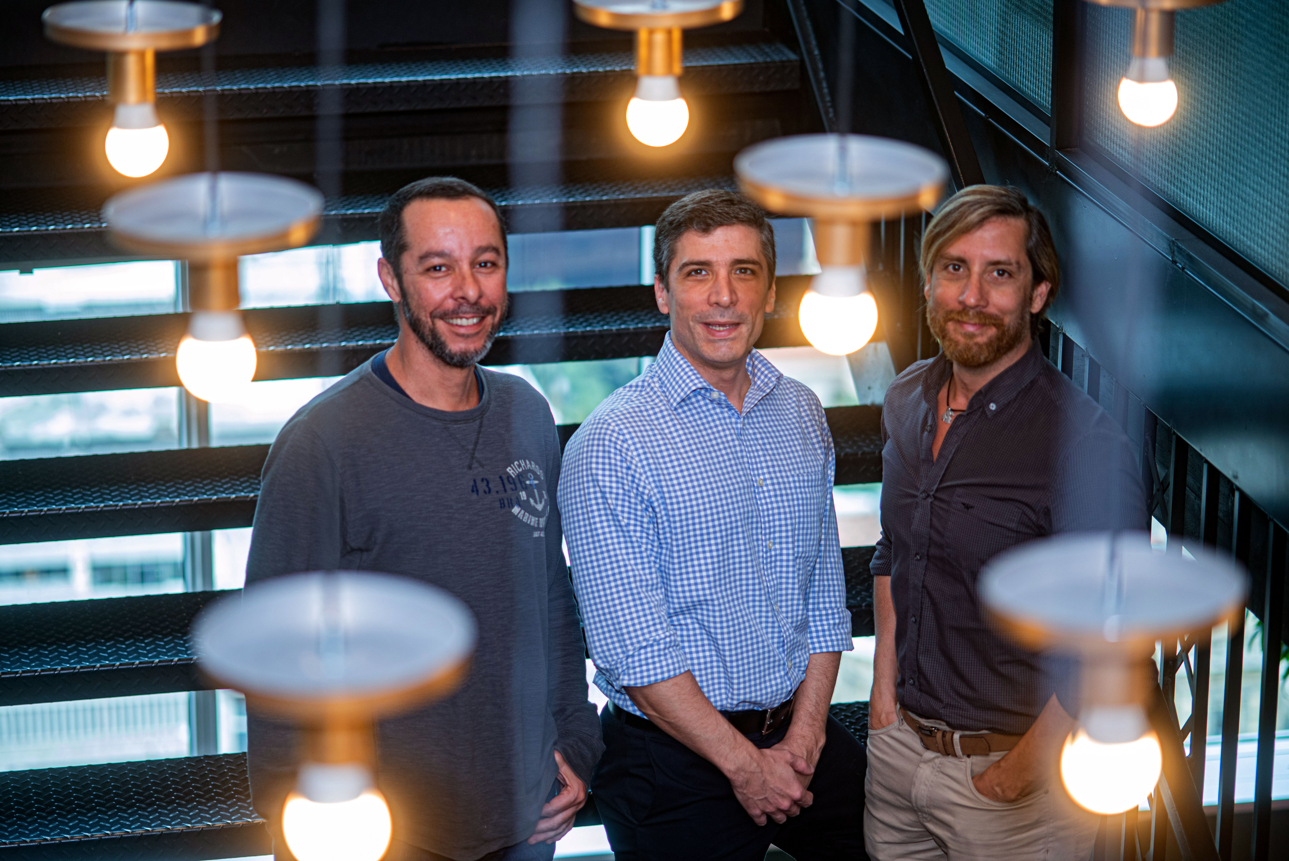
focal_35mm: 105
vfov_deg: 13.1
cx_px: 644
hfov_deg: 19.4
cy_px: 430
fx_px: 3761
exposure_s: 1/200
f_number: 3.2
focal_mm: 105
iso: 400
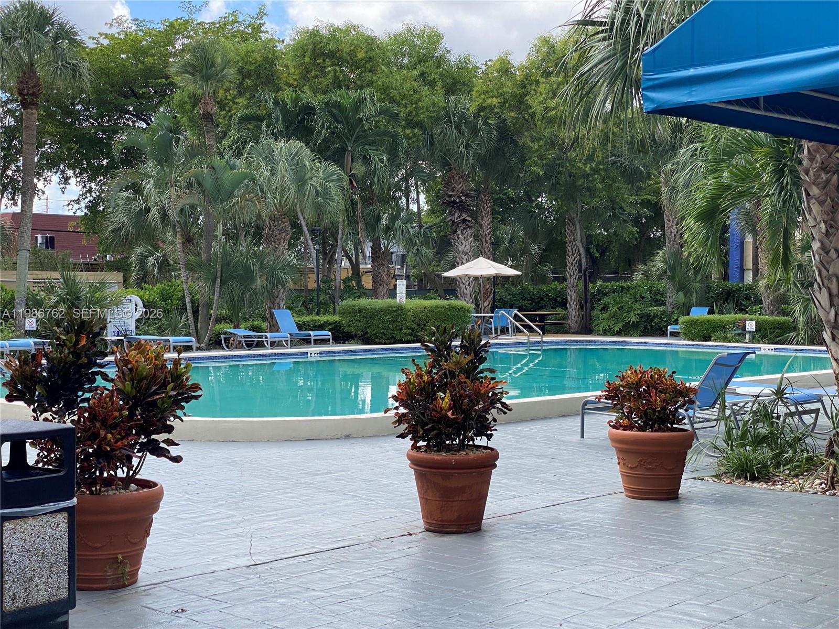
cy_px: 314
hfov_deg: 36.8
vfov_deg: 28.0
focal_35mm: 52
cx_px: 420
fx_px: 1260
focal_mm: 6
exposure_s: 1/761
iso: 20
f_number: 2
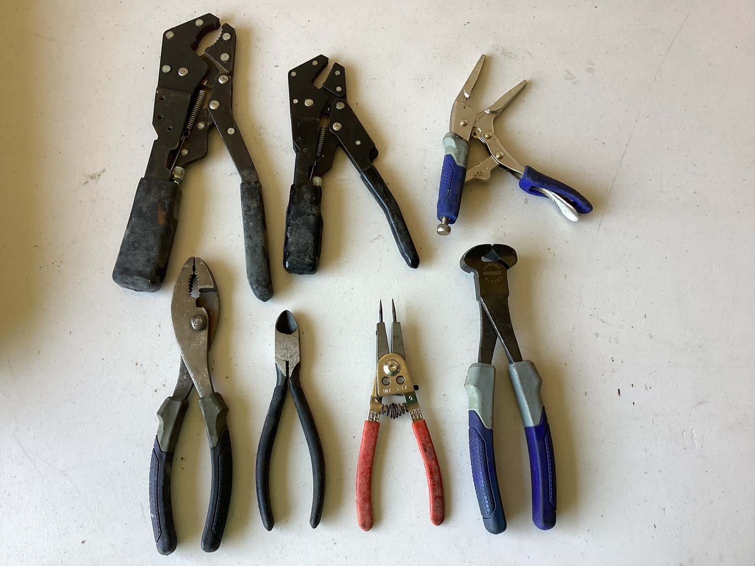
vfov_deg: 45.4
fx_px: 676
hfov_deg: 58.3
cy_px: 283
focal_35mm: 31
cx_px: 378
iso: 64
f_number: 2.4
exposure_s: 1/60
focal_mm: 3.3
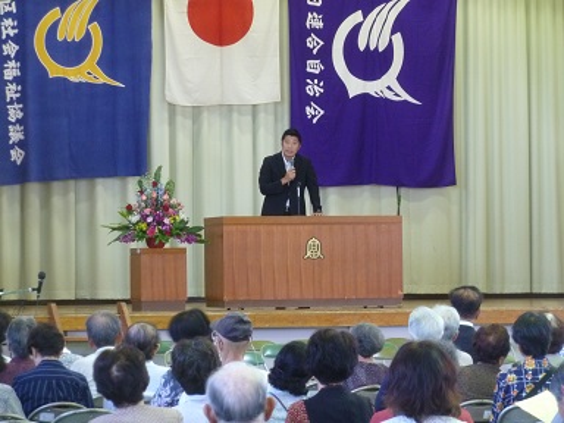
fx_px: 2754
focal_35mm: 169
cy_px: 212
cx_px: 282
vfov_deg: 8.8
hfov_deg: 11.7
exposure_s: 1/10
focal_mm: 27.8
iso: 400
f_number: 4.5
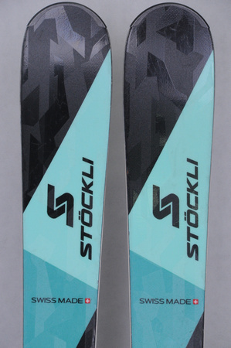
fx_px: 1418
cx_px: 116
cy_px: 174
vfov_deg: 14.0
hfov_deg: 9.3
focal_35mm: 147
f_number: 8
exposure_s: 1/125
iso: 1800
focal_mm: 98
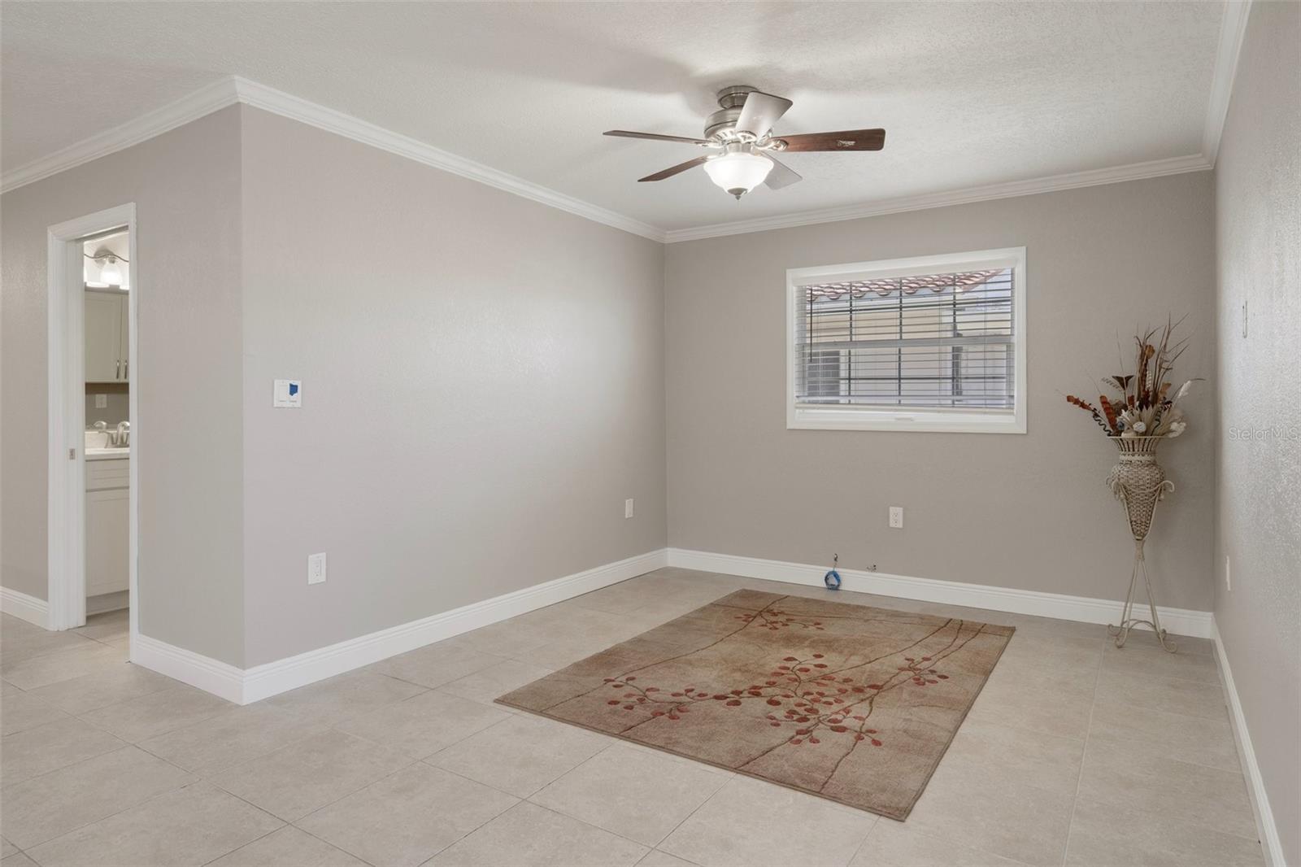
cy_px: 434
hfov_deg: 84.0
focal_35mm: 20
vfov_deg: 61.9
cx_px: 650
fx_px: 723
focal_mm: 20
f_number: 9
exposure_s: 1/1.67
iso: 320
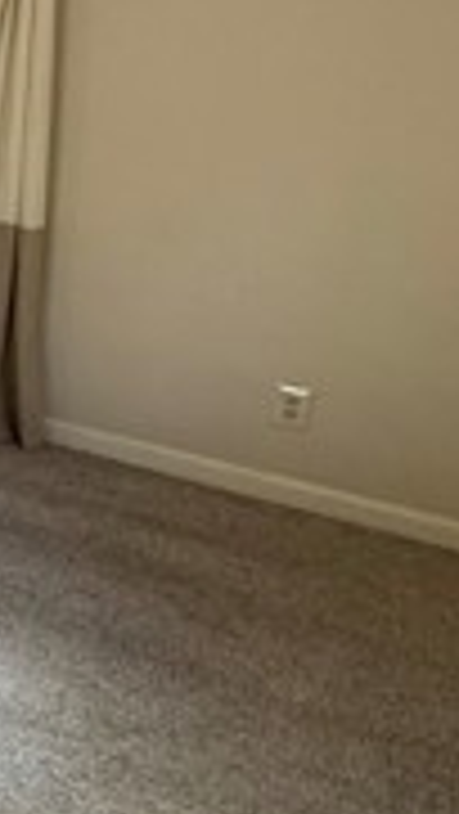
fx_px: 1167
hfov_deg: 12.5
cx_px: -819
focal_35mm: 54
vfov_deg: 37.8
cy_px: 234
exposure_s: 1/120
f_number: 2.2
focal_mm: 2.22
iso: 200
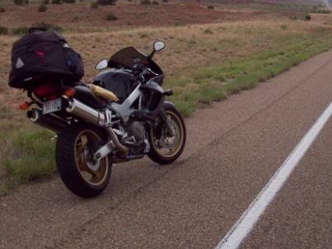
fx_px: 710
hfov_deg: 26.2
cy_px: 46
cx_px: 224
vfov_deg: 19.7
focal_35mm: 74
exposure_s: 1/503
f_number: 5.6
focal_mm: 6.2
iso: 80
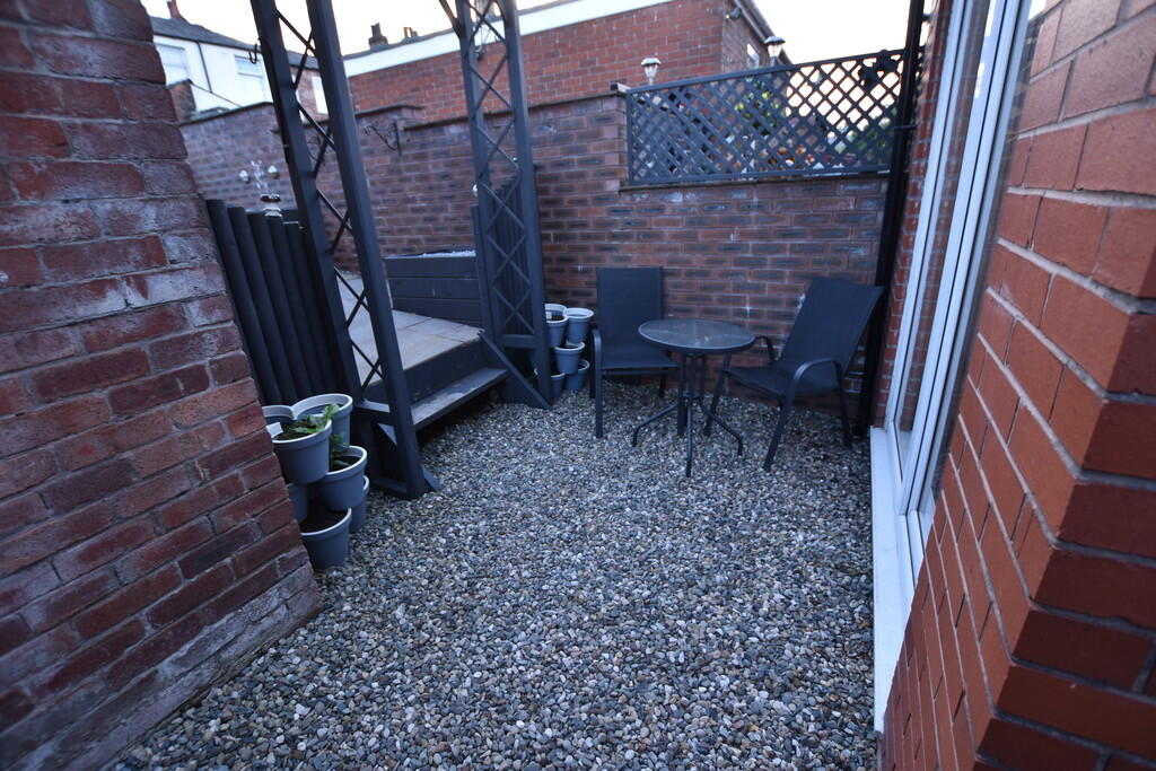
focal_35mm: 15
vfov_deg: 77.3
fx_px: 482
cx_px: 578
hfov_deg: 100.4
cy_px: 386
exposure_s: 1/40
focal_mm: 10
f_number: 3.5
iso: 100
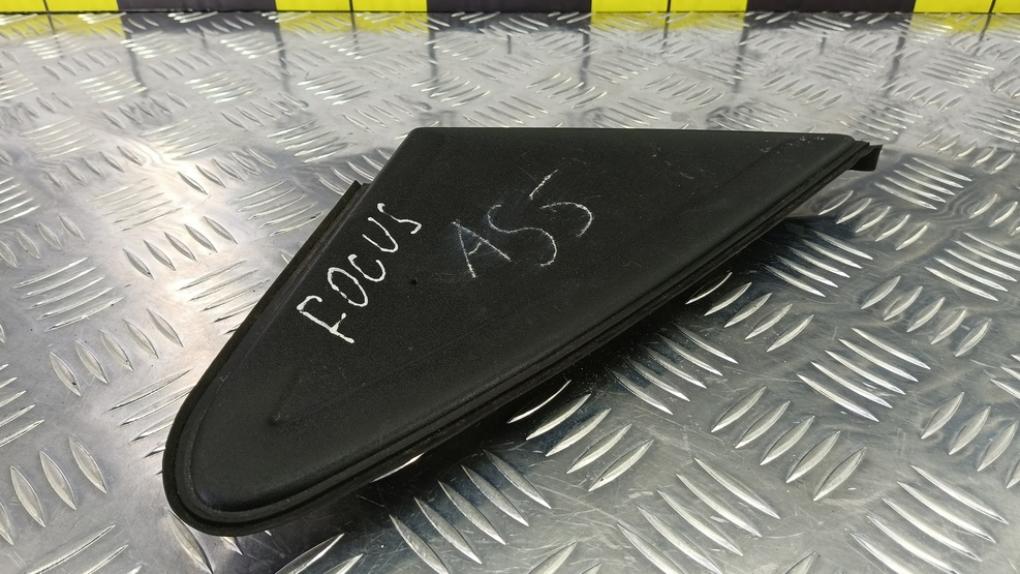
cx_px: 502
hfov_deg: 71.9
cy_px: 299
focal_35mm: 26
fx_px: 703
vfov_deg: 44.4
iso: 136
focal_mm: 4.11
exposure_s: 1/50
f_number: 1.6
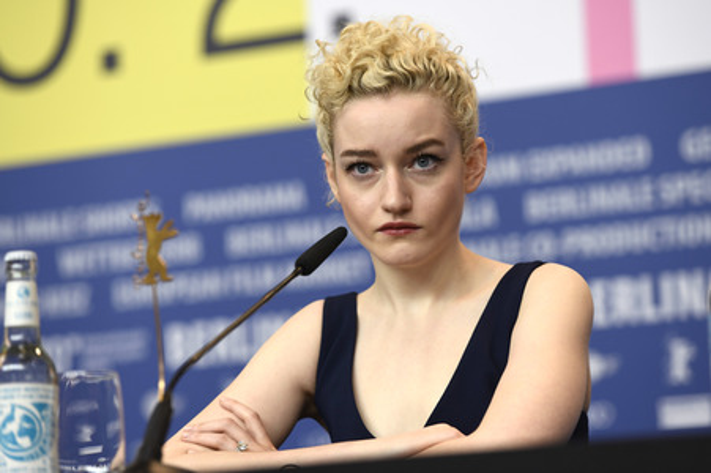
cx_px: 356
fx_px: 2763
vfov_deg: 9.8
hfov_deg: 14.7
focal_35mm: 140
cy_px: 236
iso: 800
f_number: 3.5
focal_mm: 140
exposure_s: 1/320
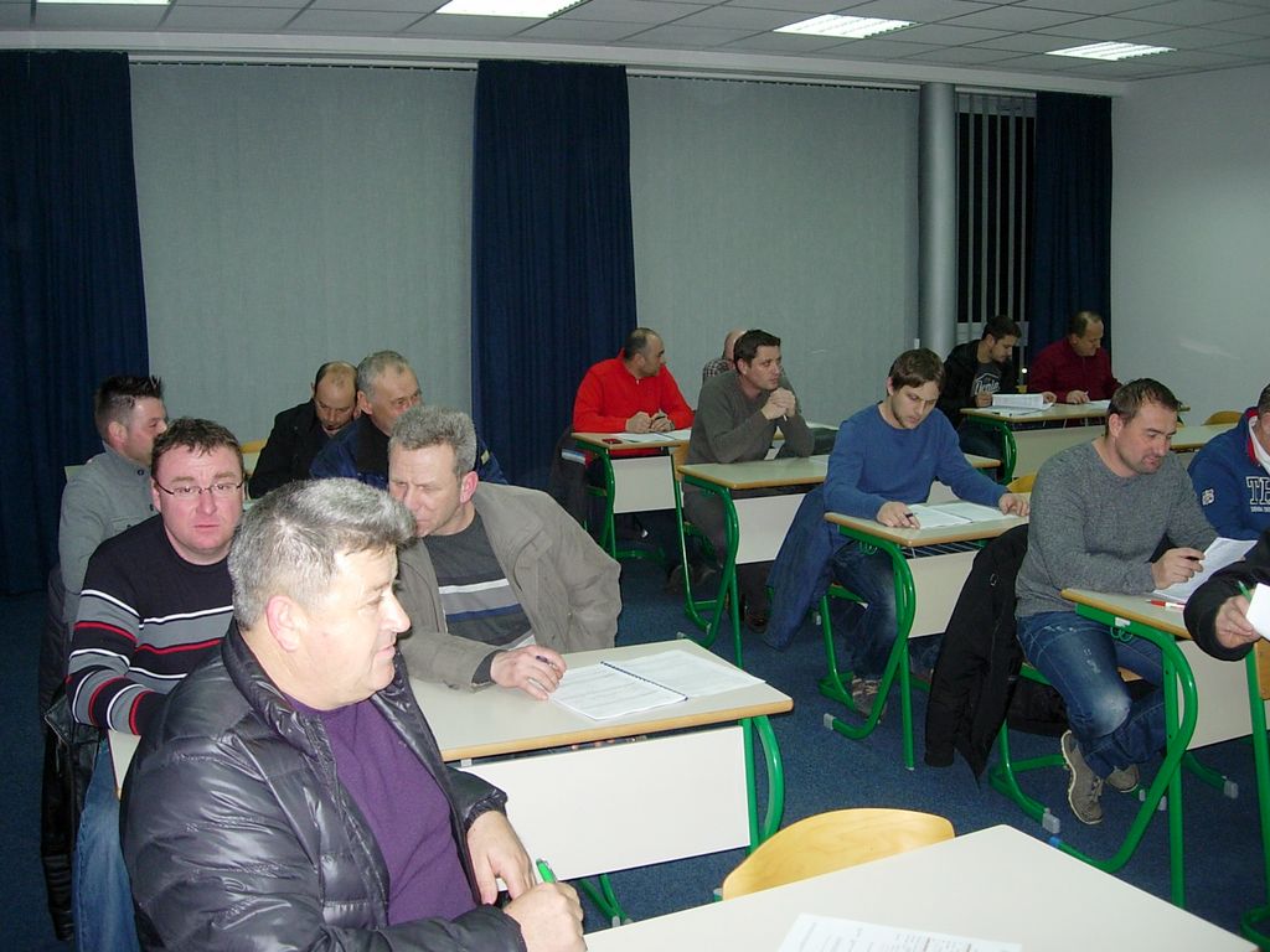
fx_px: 1394
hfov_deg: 49.0
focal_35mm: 38
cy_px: 476
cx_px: 635
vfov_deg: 37.7
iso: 149
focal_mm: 7.8
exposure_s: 1/121
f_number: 2.8
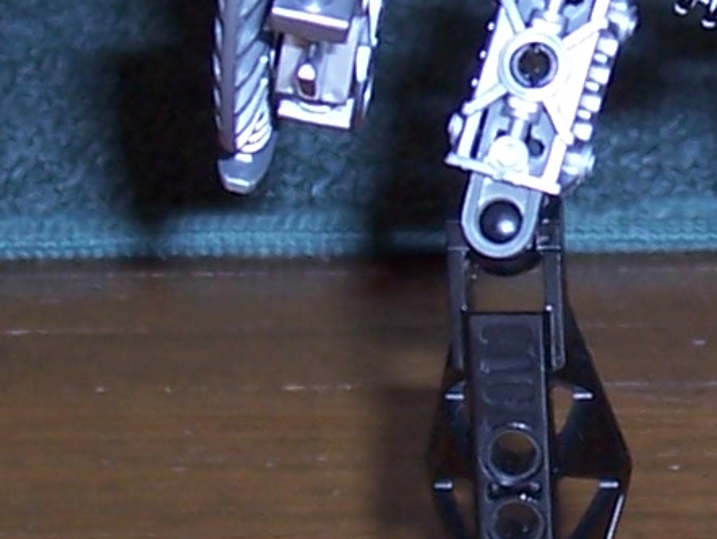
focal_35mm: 276
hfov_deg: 7.1
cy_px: 172
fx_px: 5720
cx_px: 895
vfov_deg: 5.4
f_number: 3.4
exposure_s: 1/60
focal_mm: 8.6
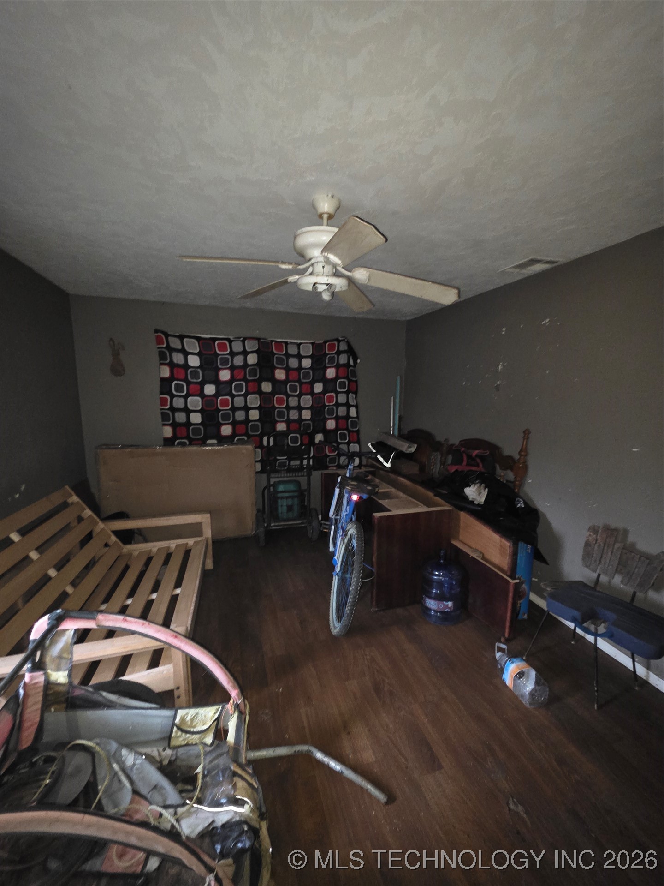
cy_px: 443
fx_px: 332
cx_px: 332
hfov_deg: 89.9
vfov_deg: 106.2
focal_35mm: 13
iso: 2500
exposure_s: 1/8
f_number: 1.9
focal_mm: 2.2
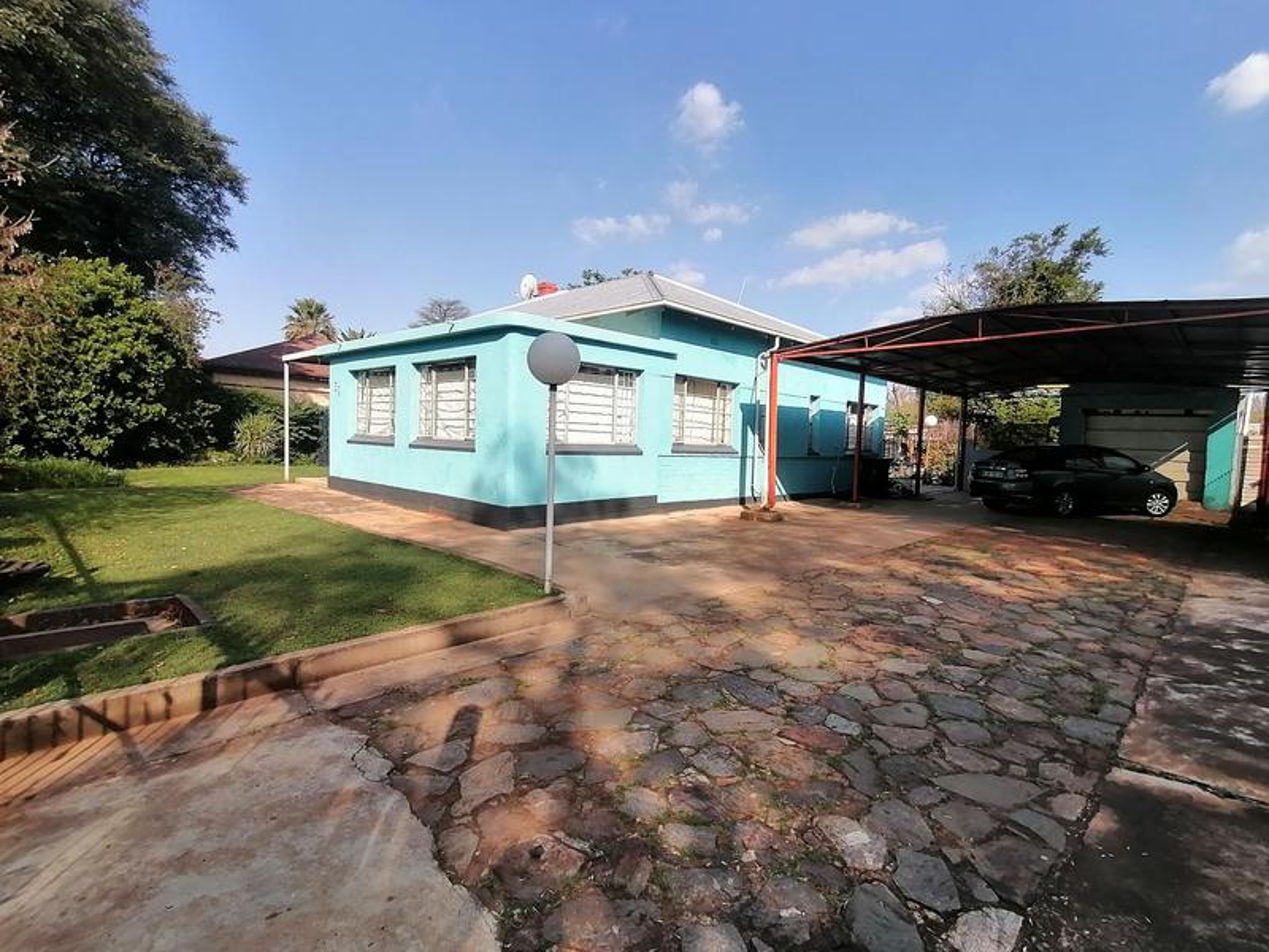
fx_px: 623
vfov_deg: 74.7
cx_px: 634
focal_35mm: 17
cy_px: 476
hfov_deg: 91.0
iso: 50
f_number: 2.4
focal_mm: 1.78
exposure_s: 1/571
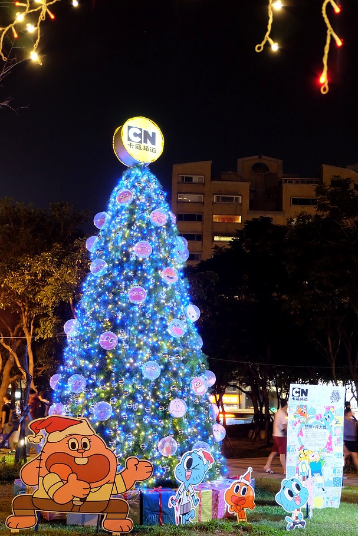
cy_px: 298
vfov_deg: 43.5
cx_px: 187
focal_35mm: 45
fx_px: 671
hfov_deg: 29.9
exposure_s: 1/10
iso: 3200
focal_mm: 26.9
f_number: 4.5
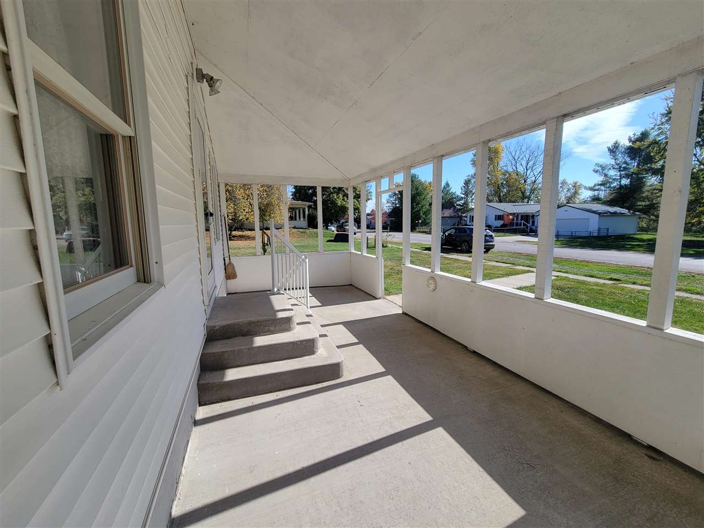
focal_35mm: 13
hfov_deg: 106.2
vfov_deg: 89.9
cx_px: 352
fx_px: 264
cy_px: 264
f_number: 2.2
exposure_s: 1/1235
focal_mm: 2.2
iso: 50
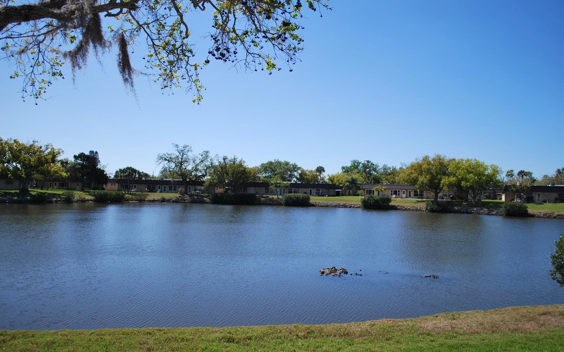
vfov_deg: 44.5
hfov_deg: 66.5
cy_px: 176
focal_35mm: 28
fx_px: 430
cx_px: 284
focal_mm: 18
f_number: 3.5
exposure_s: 1/1250
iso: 100
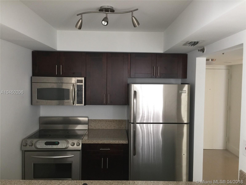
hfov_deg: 61.7
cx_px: 123
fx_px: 206
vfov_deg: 48.2
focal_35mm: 29
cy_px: 92
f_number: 2.2
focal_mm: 4.15
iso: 64
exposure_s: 1/15
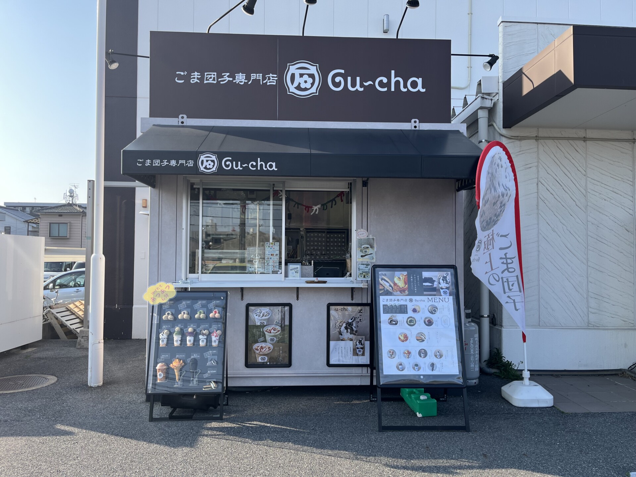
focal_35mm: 26
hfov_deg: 67.3
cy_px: 238
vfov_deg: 53.1
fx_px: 478
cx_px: 318
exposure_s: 1/983
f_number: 1.6
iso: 50
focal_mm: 5.1
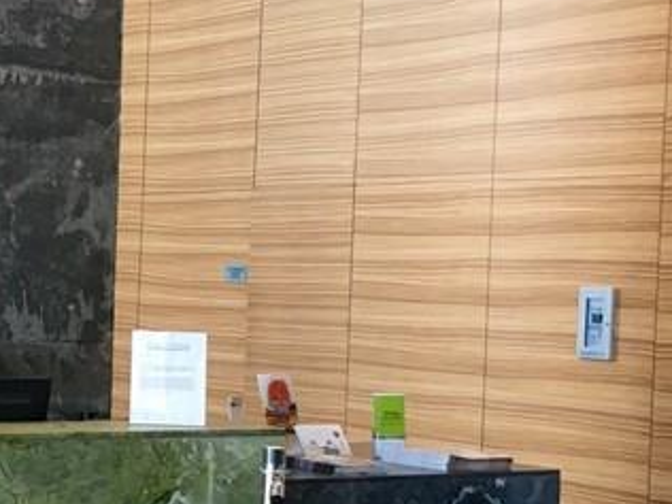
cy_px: 340
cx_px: -106
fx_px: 1825
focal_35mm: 94
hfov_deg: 19.8
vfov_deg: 15.7
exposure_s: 1/30
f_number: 2.2
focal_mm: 4.15
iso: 32
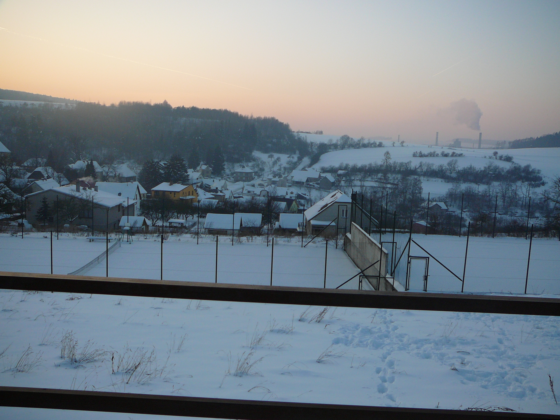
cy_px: 210
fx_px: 566
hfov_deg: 52.6
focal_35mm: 35
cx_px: 280
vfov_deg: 40.7
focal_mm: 5.2
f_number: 2.8
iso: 80
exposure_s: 1/400
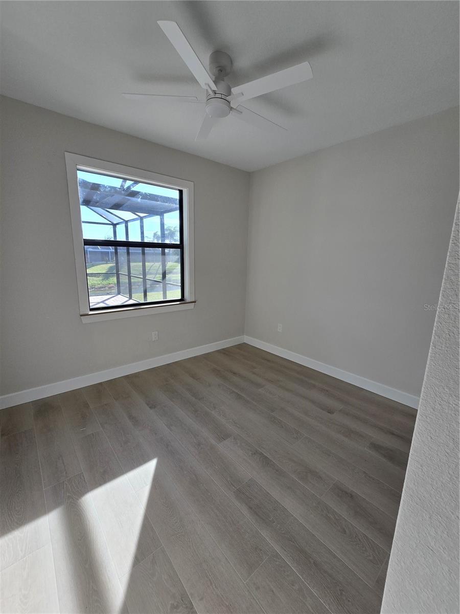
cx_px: 230
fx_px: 230
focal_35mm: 13
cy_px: 307
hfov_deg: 89.9
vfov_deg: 106.2
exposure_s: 1/194
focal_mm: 2.2
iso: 50
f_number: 2.2
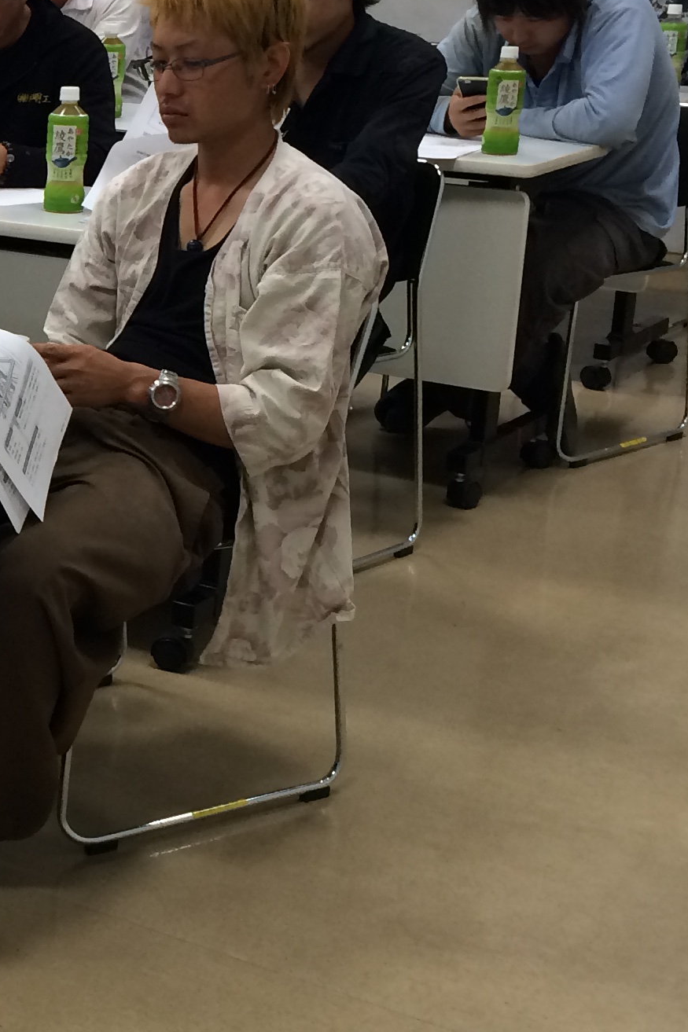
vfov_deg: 26.9
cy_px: 384
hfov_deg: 16.5
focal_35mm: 75
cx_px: -363
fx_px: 2150
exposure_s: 1/30
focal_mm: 4.15
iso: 32
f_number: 2.2
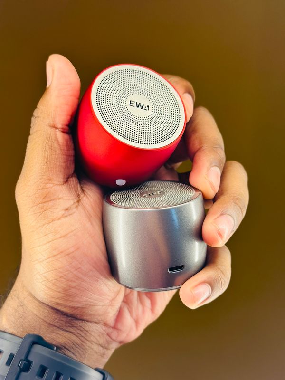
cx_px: 142
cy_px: 190
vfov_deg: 39.7
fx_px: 527
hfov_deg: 30.3
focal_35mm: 48
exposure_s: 1/100
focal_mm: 6.86
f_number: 1.78
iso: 125
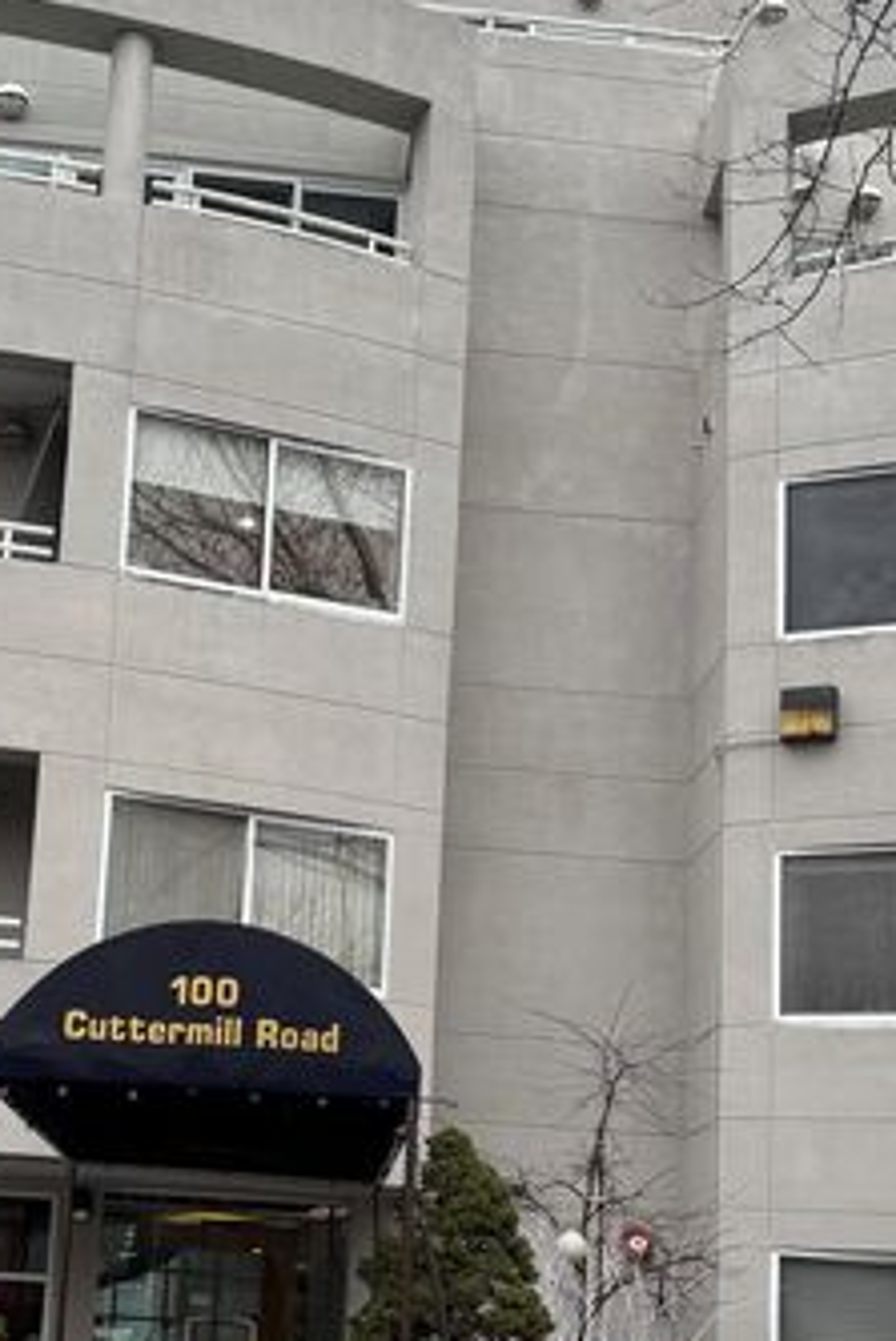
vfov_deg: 36.3
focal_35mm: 54
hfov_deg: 24.8
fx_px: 2014
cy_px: 937
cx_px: 241
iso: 50
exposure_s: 1/183
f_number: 1.6
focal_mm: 5.96
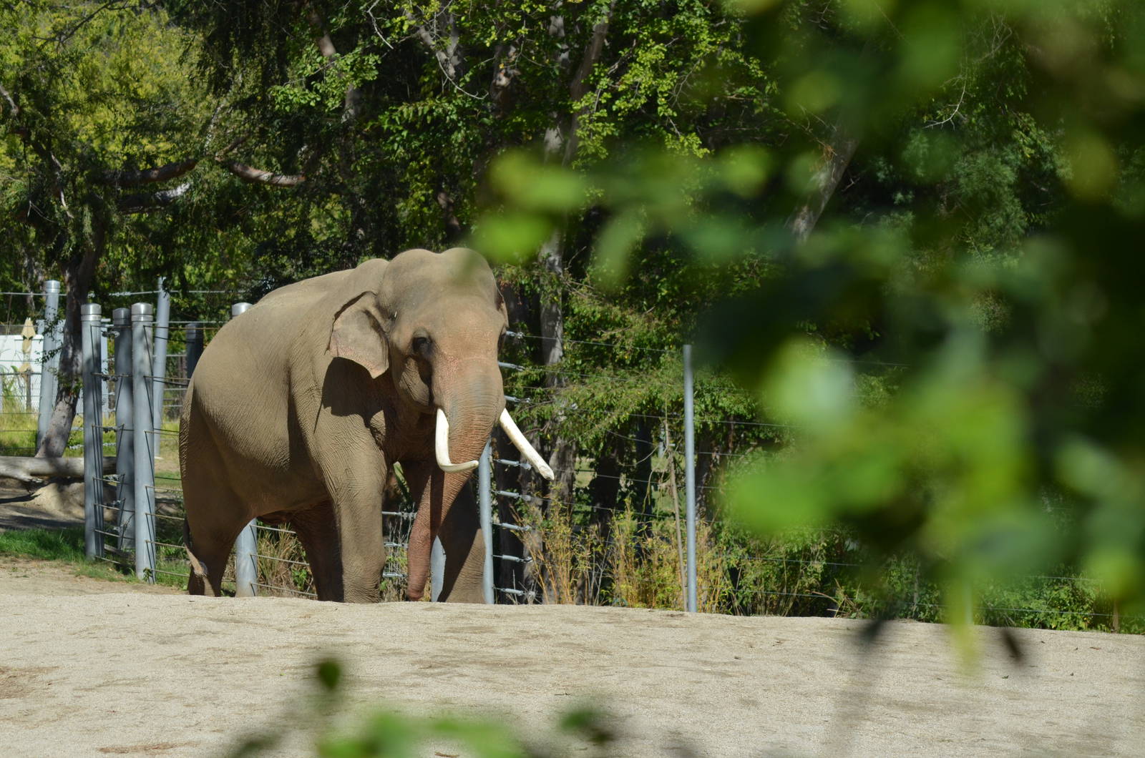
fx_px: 5523
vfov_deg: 7.9
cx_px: 572
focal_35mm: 174
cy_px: 379
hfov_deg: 11.8
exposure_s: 1/1600
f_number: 7.1
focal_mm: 116
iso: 400
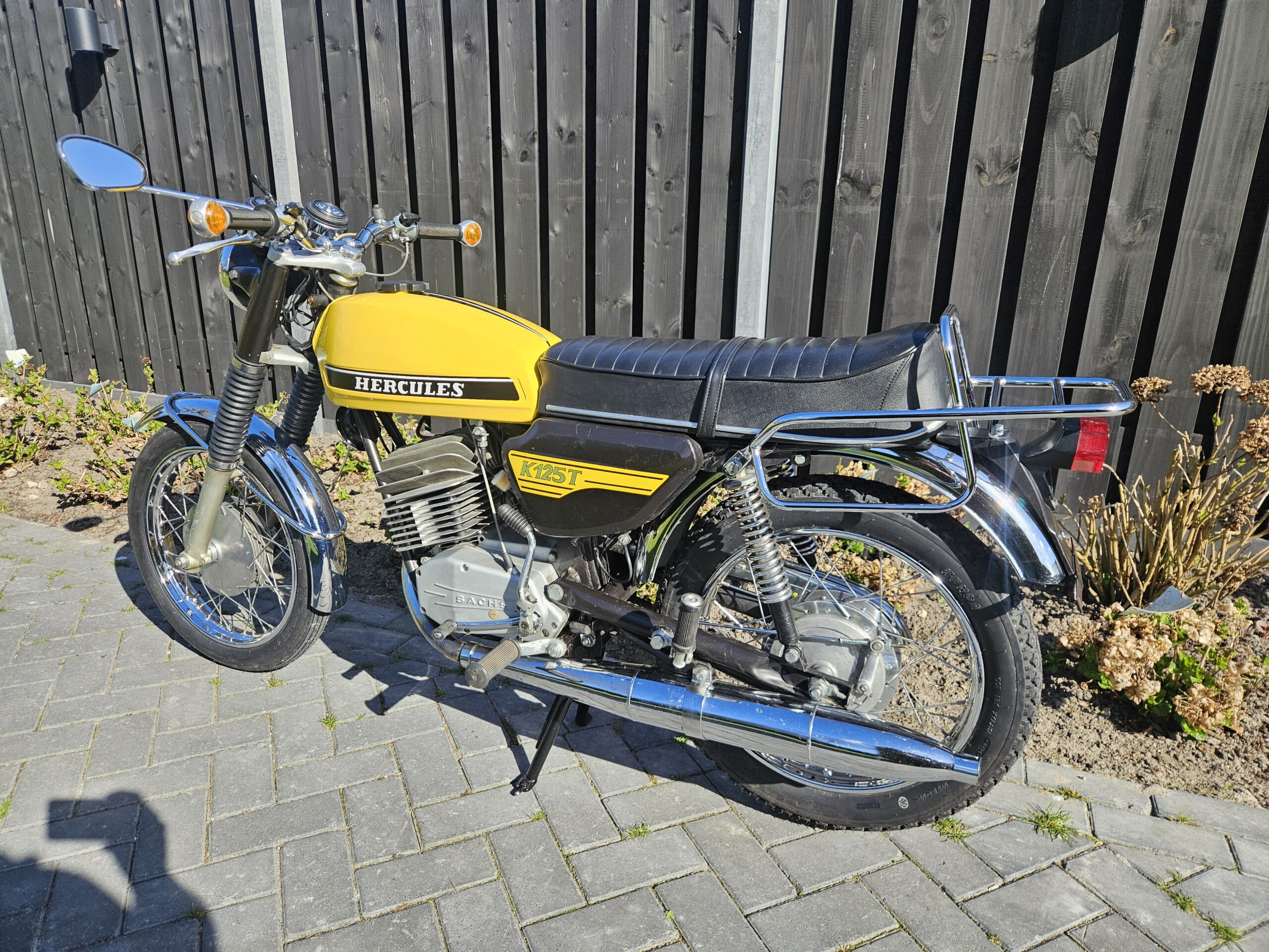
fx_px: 843
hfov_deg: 73.9
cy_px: 476
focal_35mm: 23
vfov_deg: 58.9
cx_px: 634
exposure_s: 1/2000
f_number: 1.8
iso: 50
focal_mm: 5.4
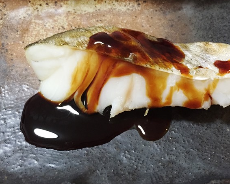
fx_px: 272
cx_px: 127
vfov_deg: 37.3
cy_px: 90
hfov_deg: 45.7
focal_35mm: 40
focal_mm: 4.15
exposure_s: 1/24
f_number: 2.2
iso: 250
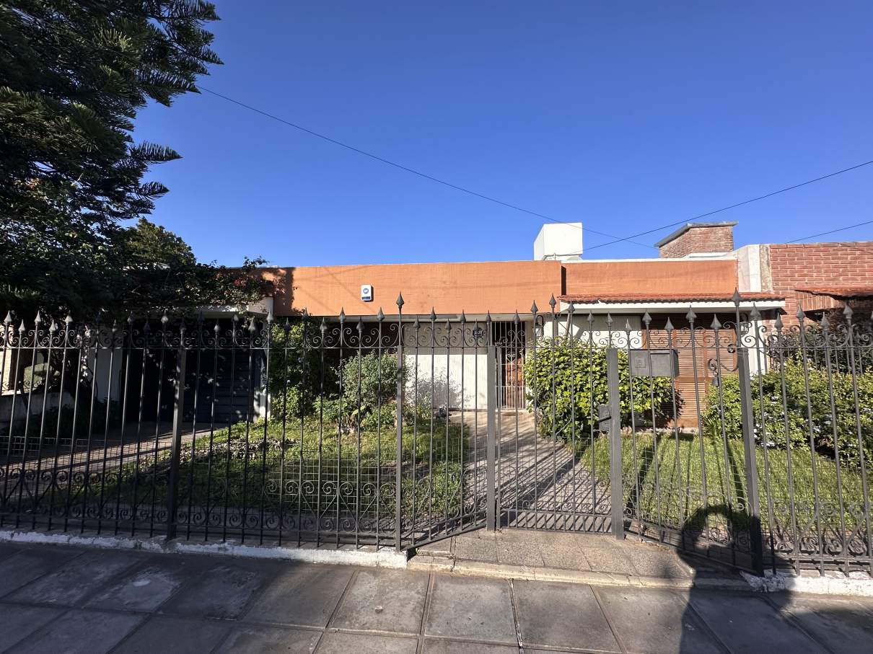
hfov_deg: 102.1
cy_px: 327
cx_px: 436
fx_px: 353
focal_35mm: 14
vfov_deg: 85.7
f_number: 2.2
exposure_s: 1/1195
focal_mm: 2.22
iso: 50
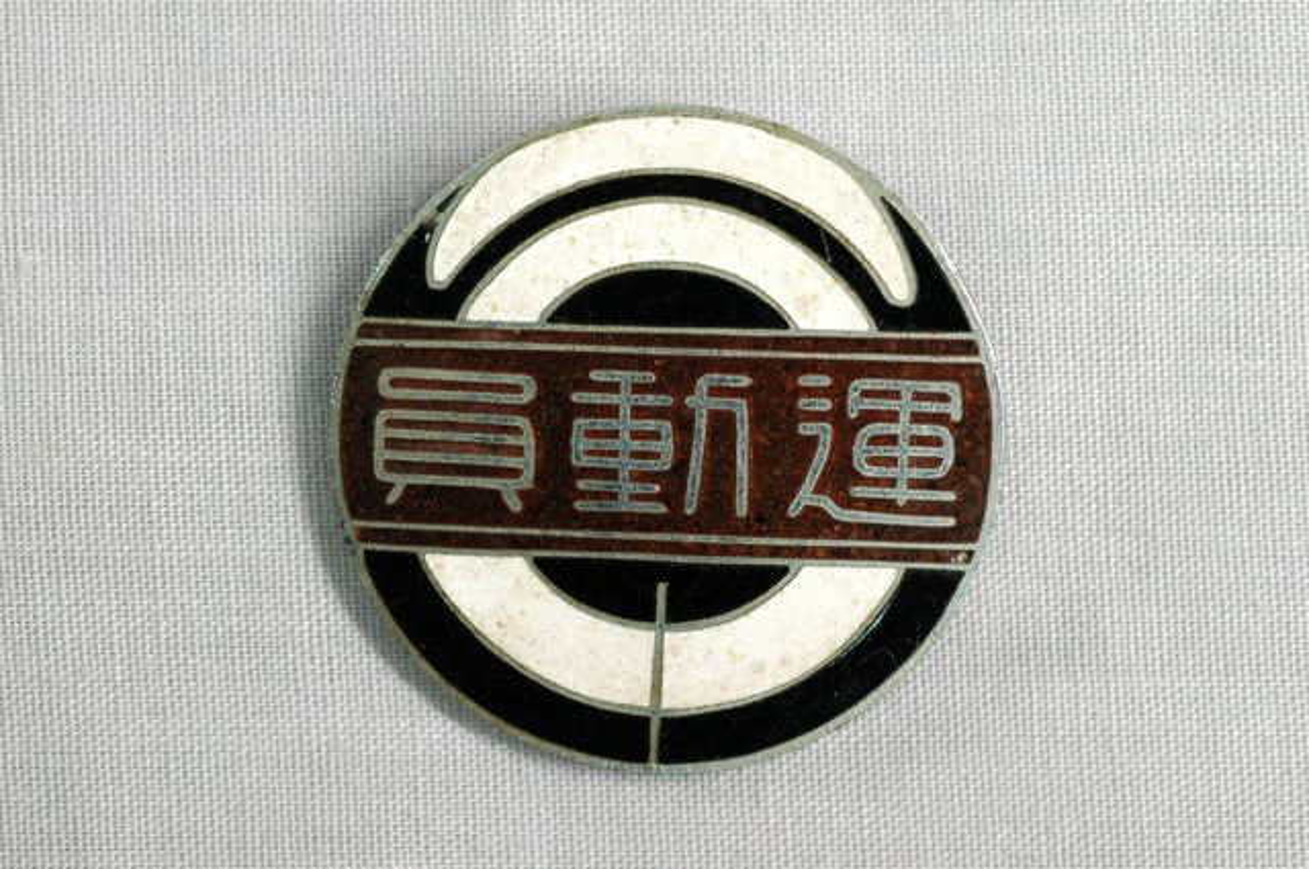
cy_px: 434
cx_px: 654
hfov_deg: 22.6
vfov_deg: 15.1
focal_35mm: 90
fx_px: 3268
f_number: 8
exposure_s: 1/15
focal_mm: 60
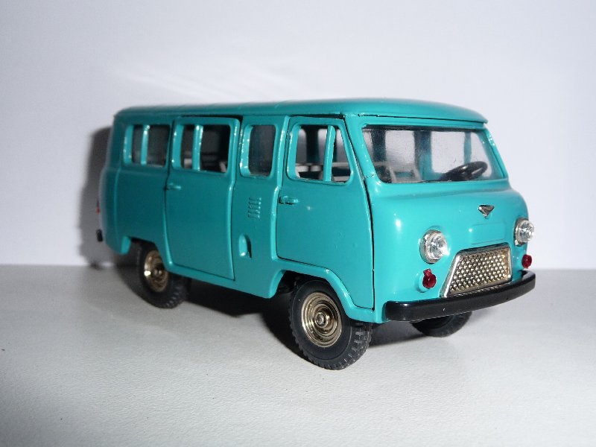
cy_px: 224
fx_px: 706
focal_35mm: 41
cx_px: 298
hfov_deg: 45.8
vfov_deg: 35.1
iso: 100
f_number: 3.4
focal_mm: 5
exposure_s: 1/30
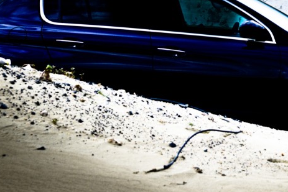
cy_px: -2
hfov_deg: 7.9
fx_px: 2073
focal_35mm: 259
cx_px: 254
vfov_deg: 5.3
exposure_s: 1/250
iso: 320
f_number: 8
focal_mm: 120
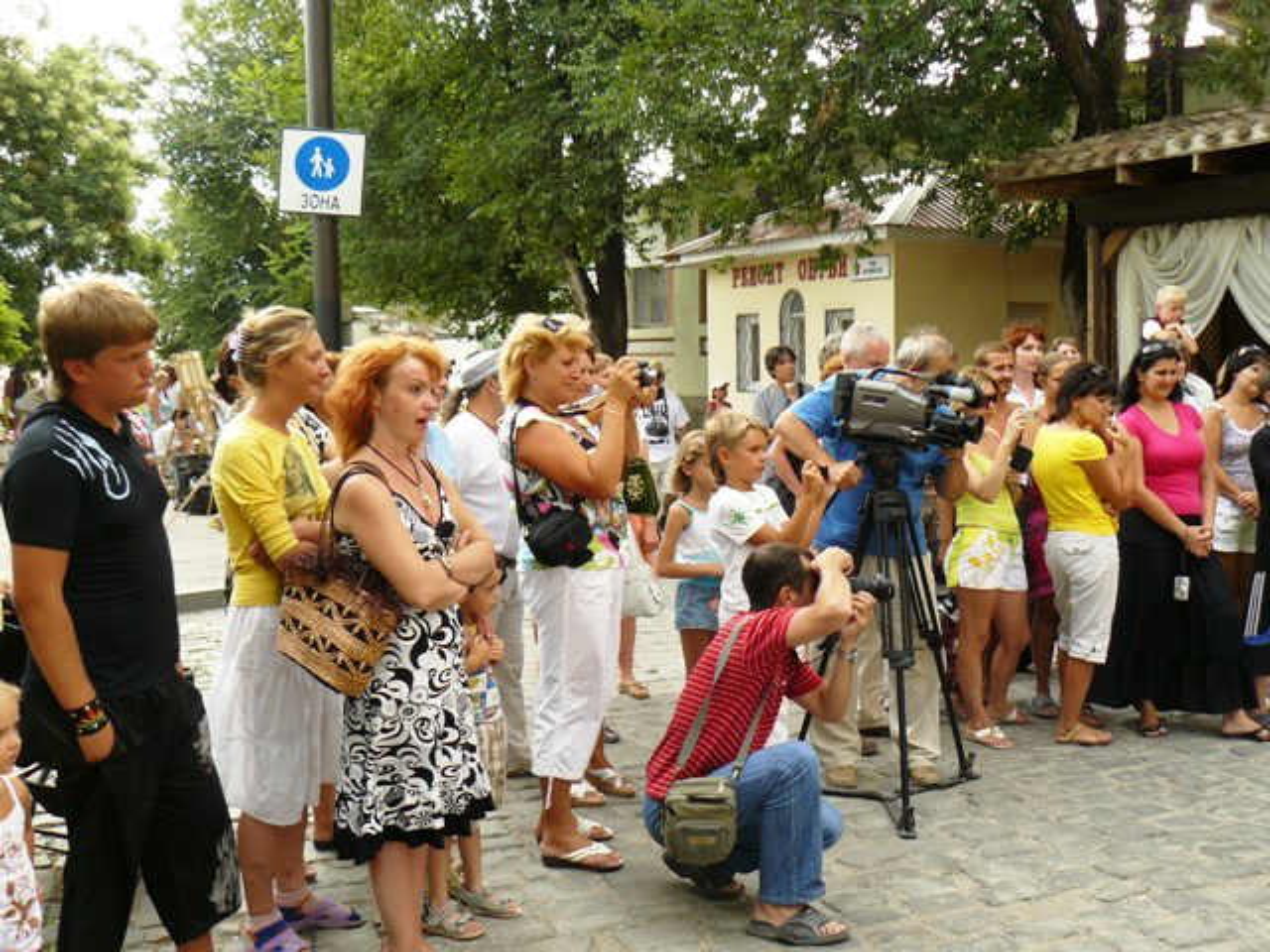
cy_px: 476
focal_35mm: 36
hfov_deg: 51.4
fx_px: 1321
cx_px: 635
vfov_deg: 39.7
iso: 100
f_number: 3.2
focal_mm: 6
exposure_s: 1/125
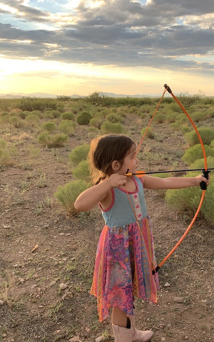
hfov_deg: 33.1
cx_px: 182
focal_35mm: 37
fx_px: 345
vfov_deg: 52.7
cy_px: 171
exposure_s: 1/238
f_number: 1.8
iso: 25
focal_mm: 4.25
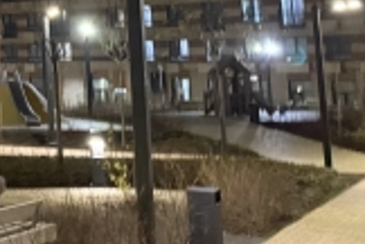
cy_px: -111
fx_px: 973
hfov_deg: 18.5
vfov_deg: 13.5
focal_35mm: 96
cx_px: -198
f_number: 1.78
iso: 1000
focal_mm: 6.76
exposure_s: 1/40
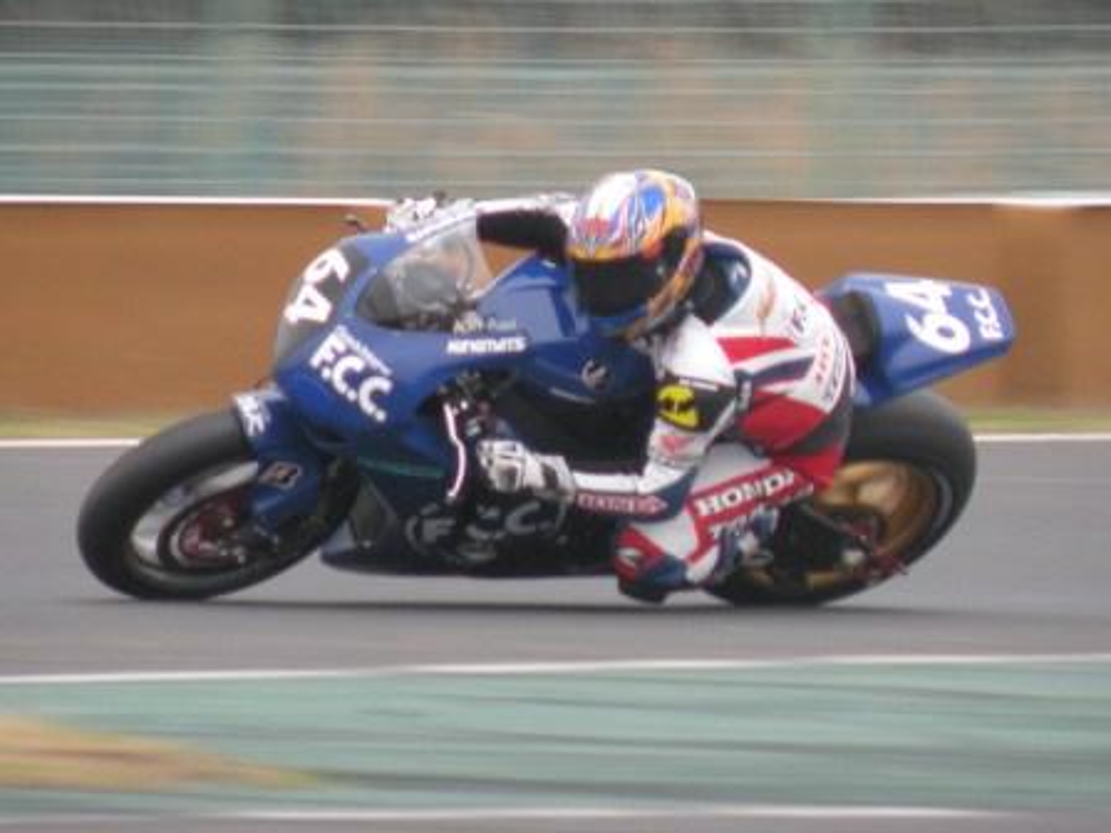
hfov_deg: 4.1
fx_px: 15598
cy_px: 416
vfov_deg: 3.1
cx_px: 556
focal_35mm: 486
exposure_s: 1/152
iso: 147
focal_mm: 84.2
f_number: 4.5
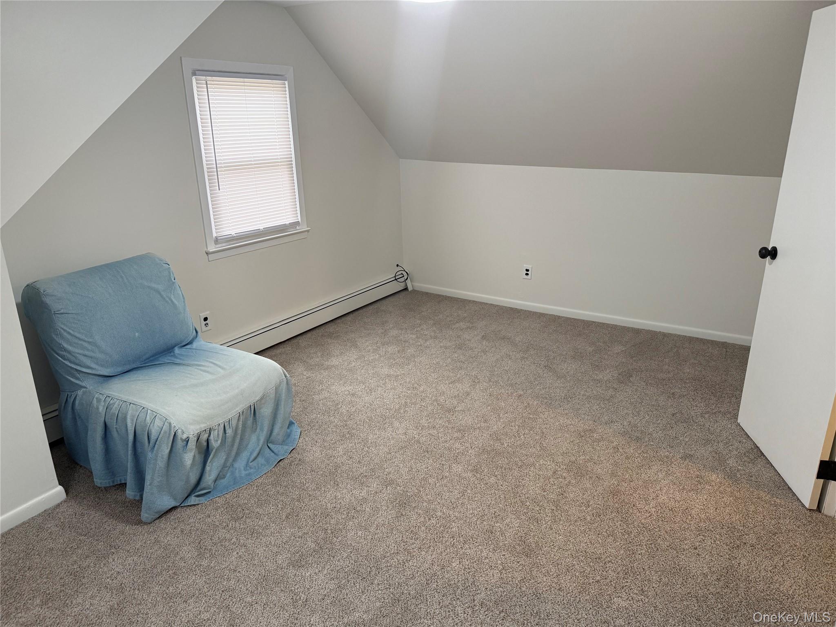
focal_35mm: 24
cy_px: 314
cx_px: 418
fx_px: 580
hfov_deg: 71.6
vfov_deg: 56.8
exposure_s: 1/60
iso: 200
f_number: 1.78
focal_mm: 6.76
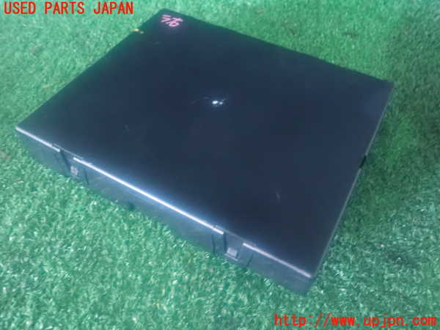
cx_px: 220
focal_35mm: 30
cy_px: 165
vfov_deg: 46.8
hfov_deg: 60.0
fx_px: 381
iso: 1600
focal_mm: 5.5
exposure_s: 1/20
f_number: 2.3
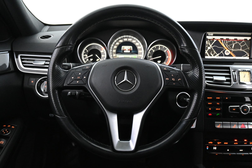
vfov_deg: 41.7
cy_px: 84
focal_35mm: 32
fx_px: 220
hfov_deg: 59.5
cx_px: 126
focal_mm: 21
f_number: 4
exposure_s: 1/30
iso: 5000
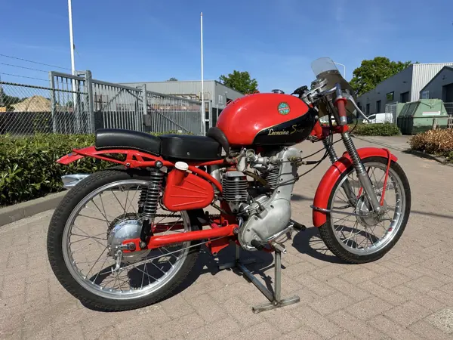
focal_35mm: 24
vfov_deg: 56.8
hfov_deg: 71.6
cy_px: 170
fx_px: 314
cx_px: 226
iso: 80
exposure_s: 1/4545
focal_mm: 6.86
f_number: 1.78
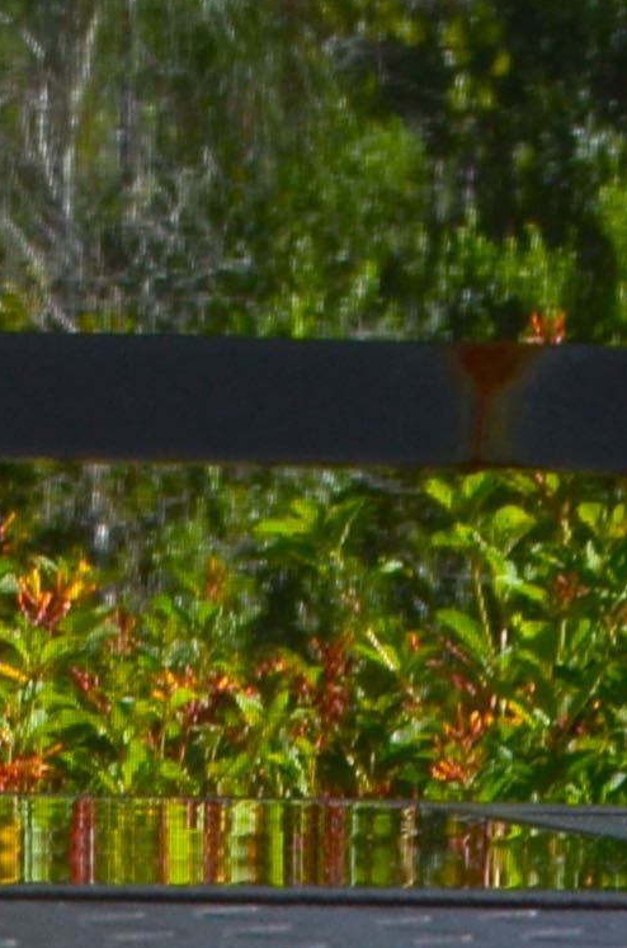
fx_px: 7277
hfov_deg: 4.9
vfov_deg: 6.7
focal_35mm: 277
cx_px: -293
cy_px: 2892
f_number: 10
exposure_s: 1/400
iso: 200
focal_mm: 28
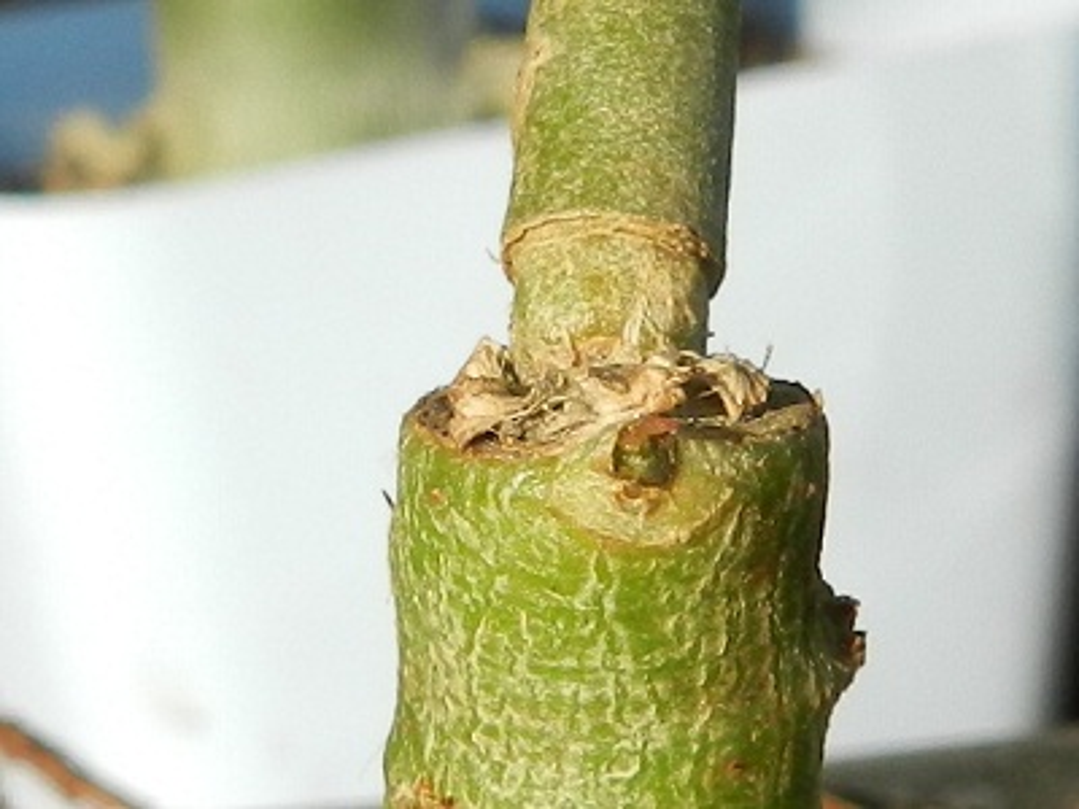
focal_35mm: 23
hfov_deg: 73.9
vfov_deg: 58.9
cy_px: 404
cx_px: 540
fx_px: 717
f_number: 3.4
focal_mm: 4
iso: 160
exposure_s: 1/640
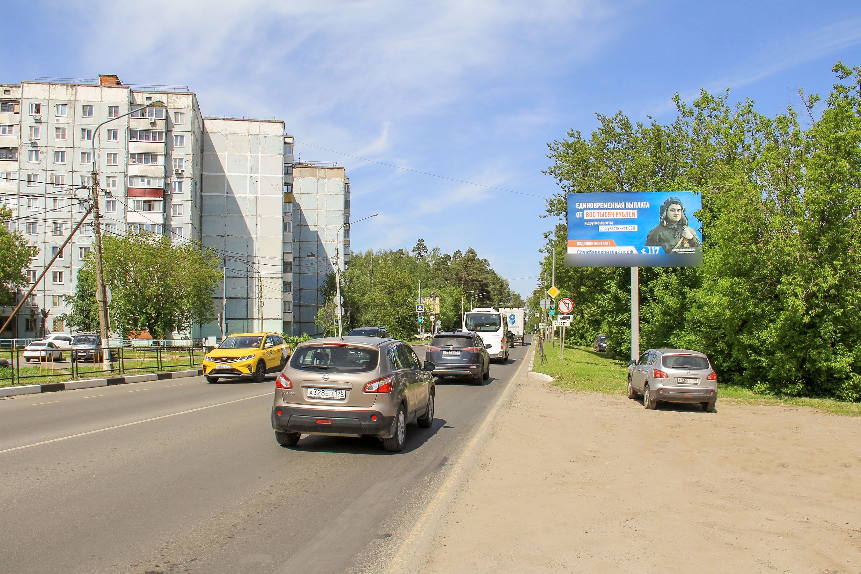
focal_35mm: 54
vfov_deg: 25.1
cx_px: 430
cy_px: 287
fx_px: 1291
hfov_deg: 36.9
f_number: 10
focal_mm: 18
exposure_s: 1/250
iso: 100
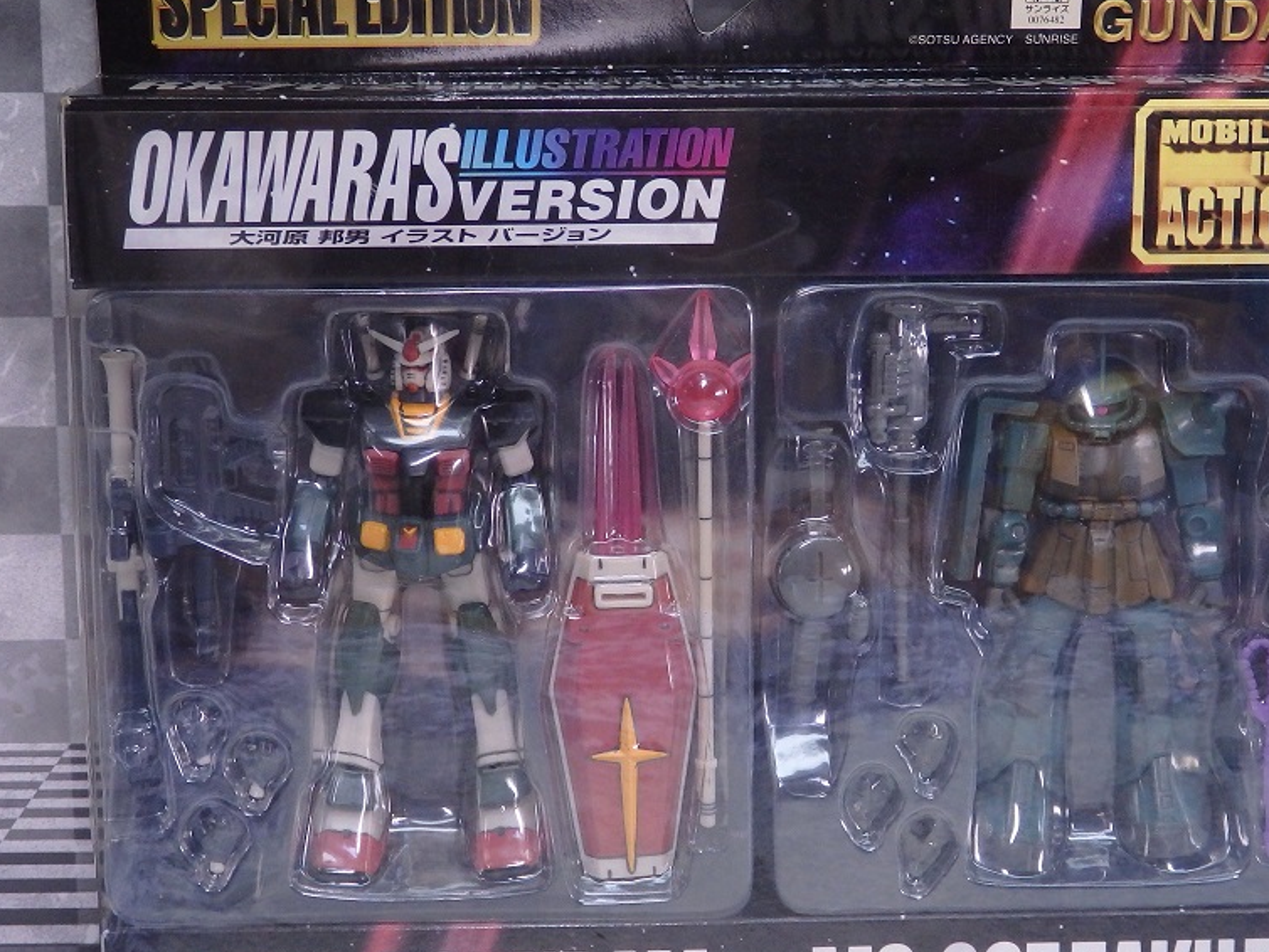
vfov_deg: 19.1
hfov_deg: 25.3
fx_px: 2824
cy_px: 506
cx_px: 741
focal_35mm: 77
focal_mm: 10.8
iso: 400
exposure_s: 1/160
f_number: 4.2
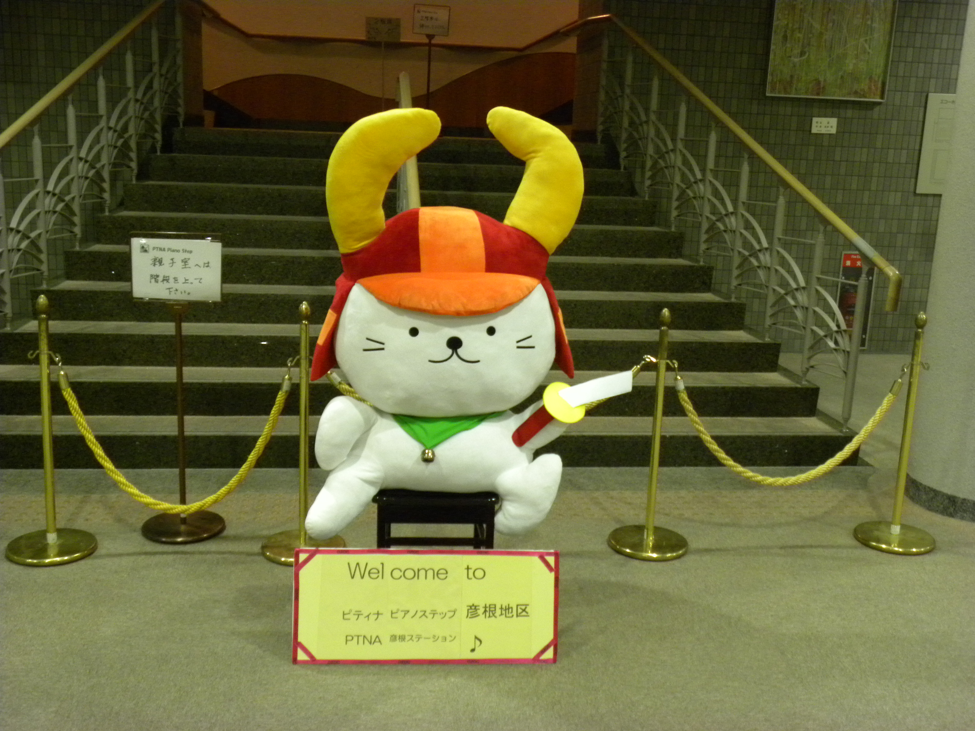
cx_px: 488
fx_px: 1042
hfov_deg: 50.1
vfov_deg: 38.7
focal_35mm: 37
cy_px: 366
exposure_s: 1/10.6
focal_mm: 6.6
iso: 400
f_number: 3.2
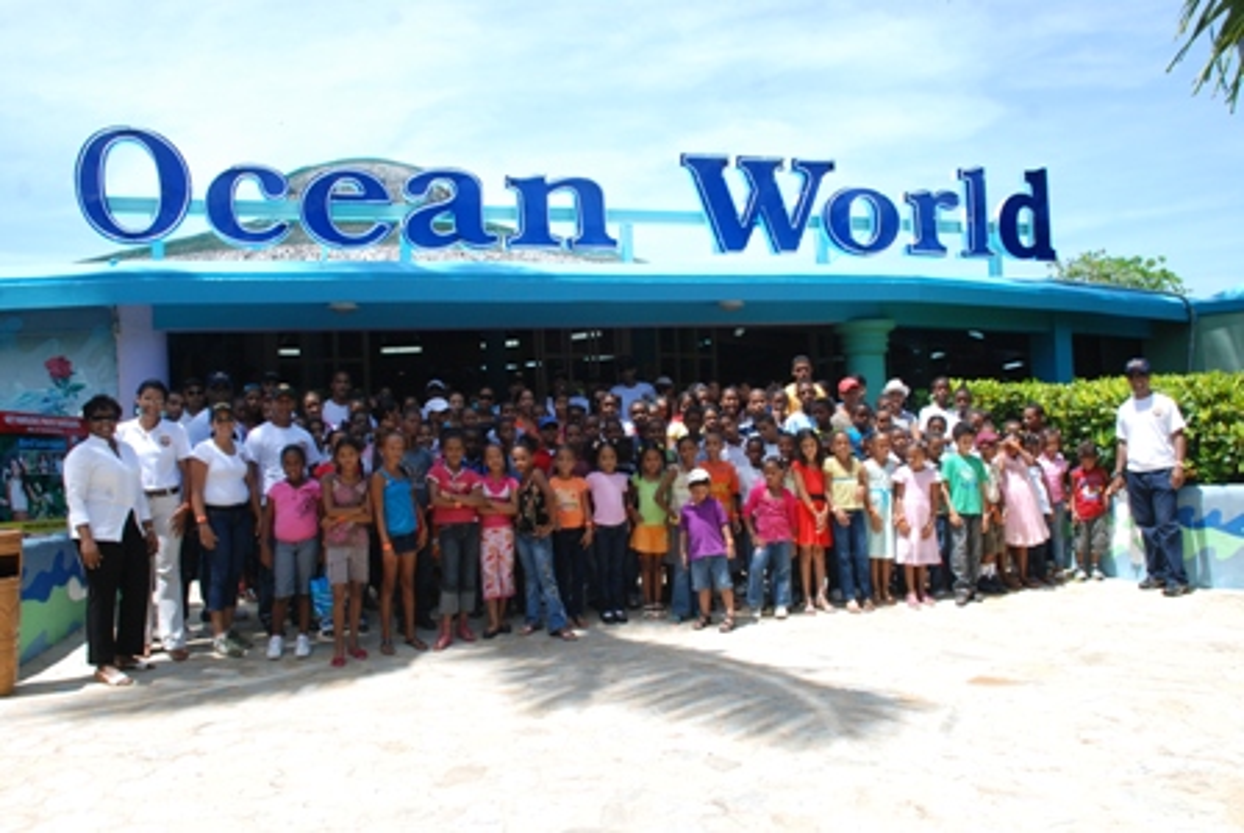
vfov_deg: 40.1
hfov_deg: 57.2
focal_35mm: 33
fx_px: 1142
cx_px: 622
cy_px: 416
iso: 320
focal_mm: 22
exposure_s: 1/250
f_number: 8
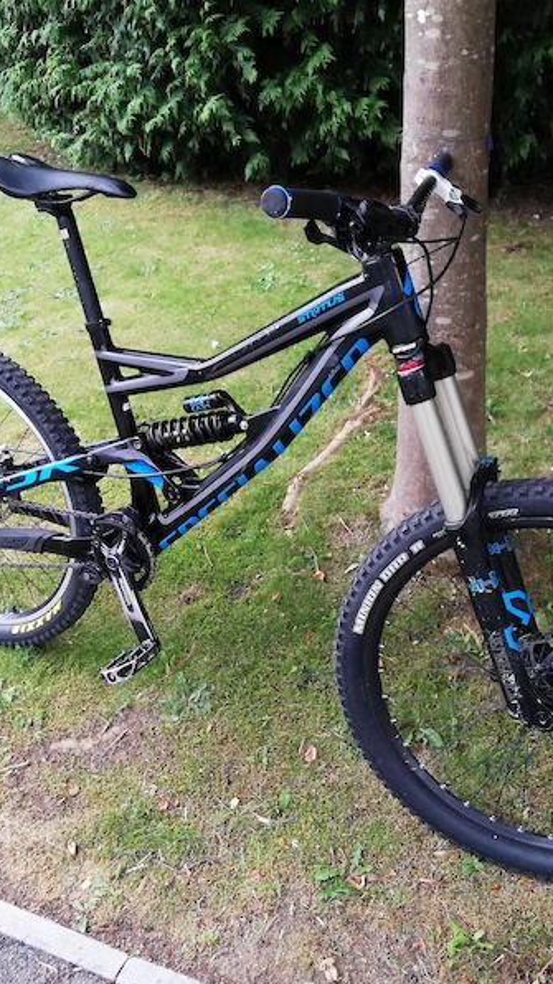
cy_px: 494
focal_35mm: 38
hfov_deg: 31.2
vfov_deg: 52.8
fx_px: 991
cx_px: 256
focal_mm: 3.81
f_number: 2.2
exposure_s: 1/50
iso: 200
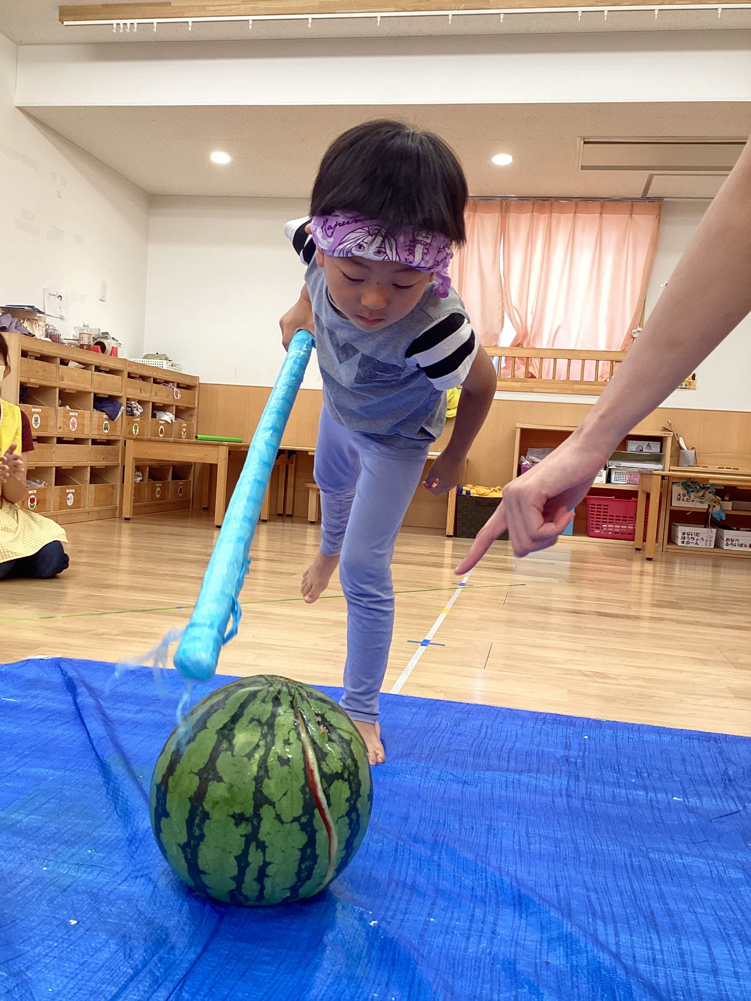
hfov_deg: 45.4
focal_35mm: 31
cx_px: 376
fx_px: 897
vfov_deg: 58.4
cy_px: 500
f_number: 2.4
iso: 64
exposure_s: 1/60
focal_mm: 3.3
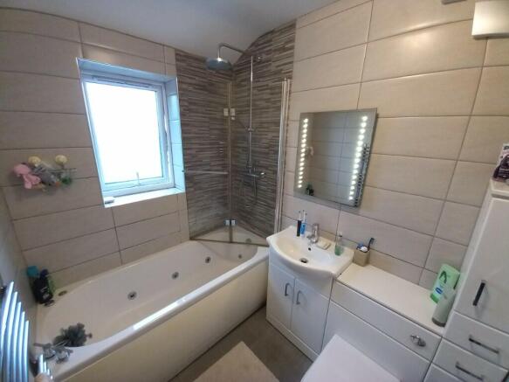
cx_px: 254
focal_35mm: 13
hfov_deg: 106.2
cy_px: 191
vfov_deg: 89.9
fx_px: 191
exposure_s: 1/25
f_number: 2.2
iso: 250
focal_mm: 1.13
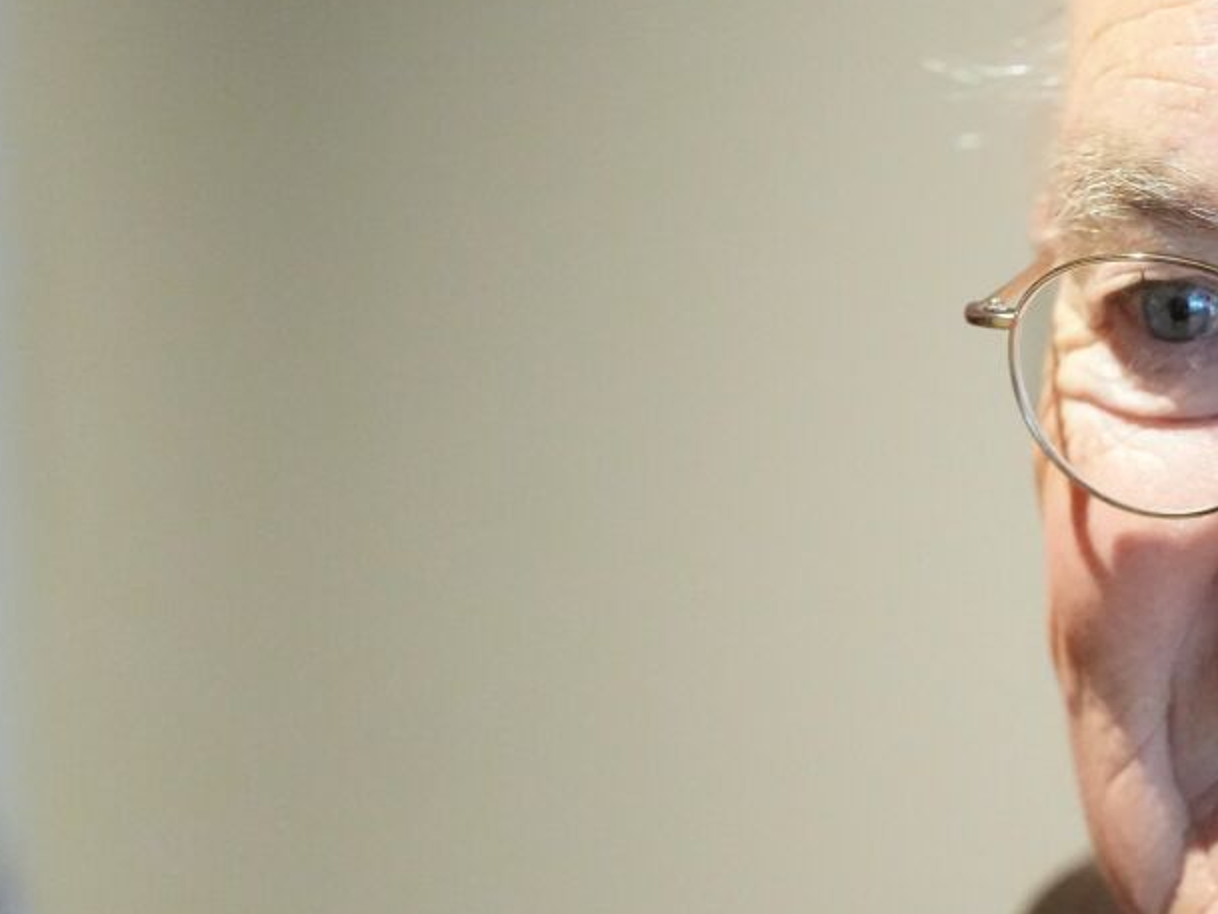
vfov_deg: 3.1
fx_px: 17033
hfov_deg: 4.1
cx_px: 1285
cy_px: 767
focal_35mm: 484
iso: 8000
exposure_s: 1/250
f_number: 2.8
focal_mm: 174
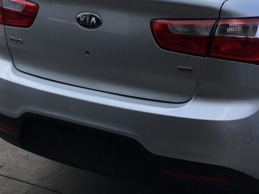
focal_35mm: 74
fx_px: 554
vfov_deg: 19.8
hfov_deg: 26.1
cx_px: 181
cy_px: 49
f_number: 2.2
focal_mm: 4.15
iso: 25
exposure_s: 1/712
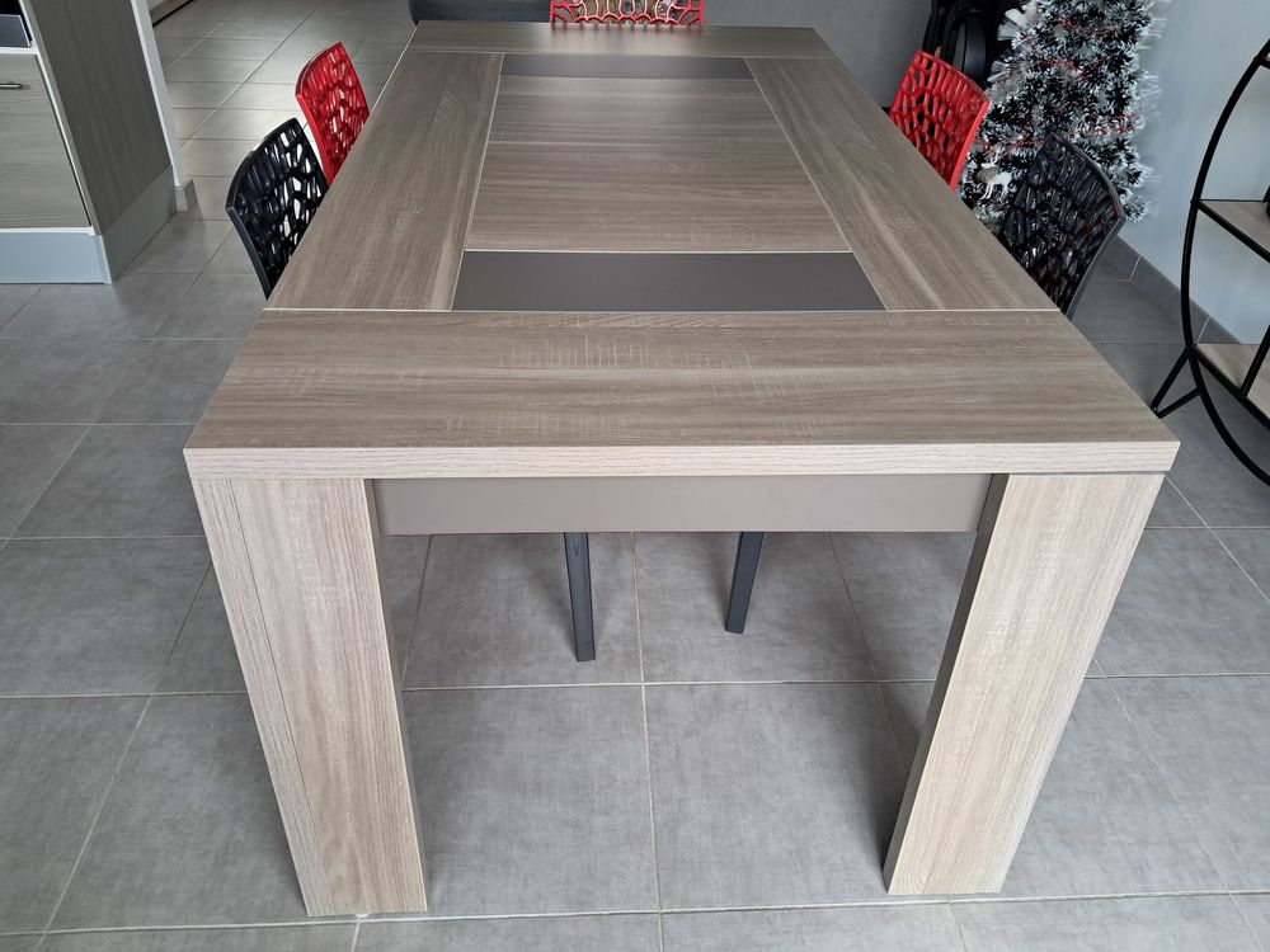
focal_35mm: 27
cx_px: 635
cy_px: 476
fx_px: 991
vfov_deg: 51.4
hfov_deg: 65.3
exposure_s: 1/60
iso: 320
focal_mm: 4
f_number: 1.8
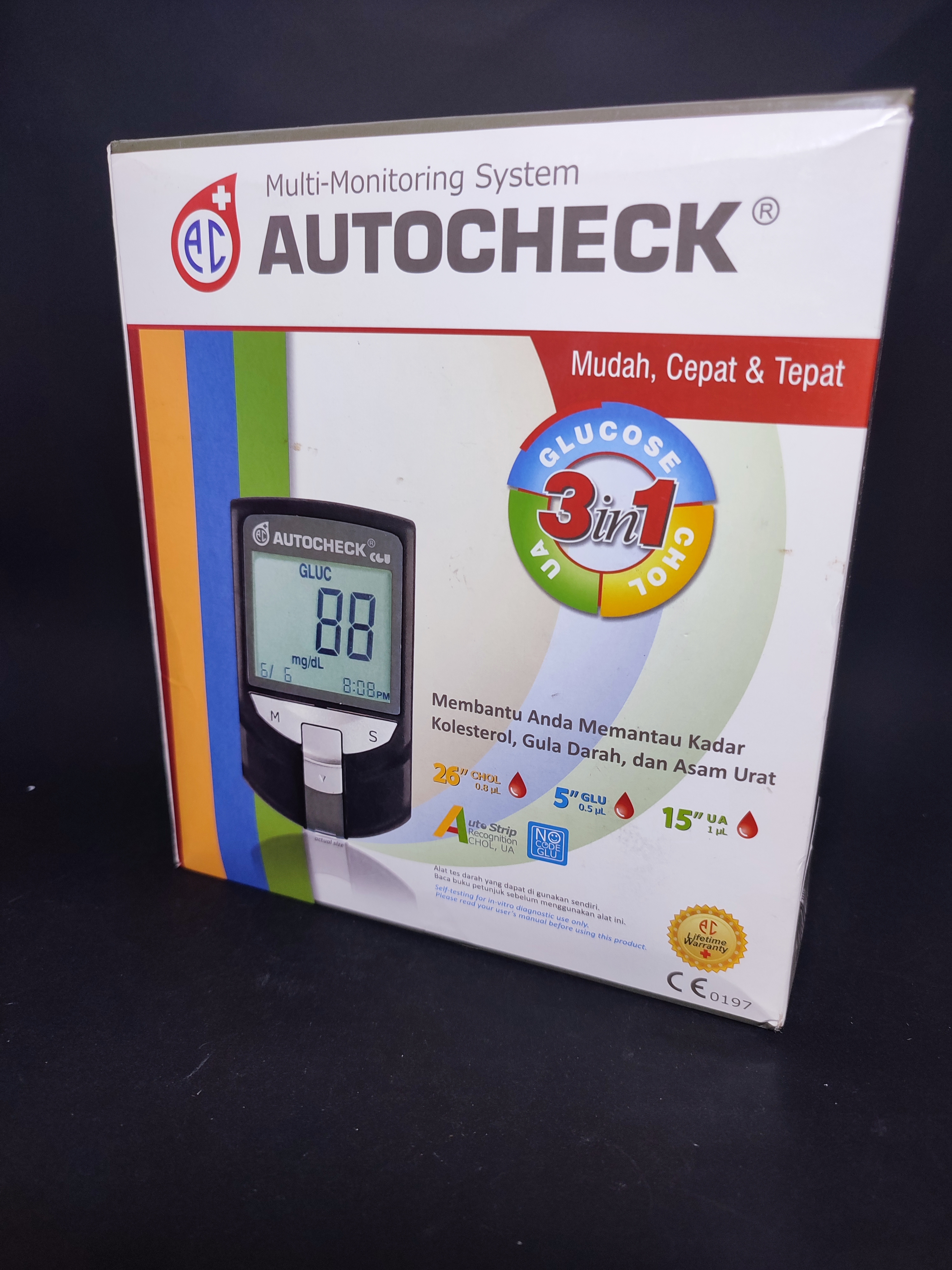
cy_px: 635
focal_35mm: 25
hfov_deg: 54.9
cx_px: 476
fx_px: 917
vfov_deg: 69.4
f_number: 1.9
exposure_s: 1/33
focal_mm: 6.04
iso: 365
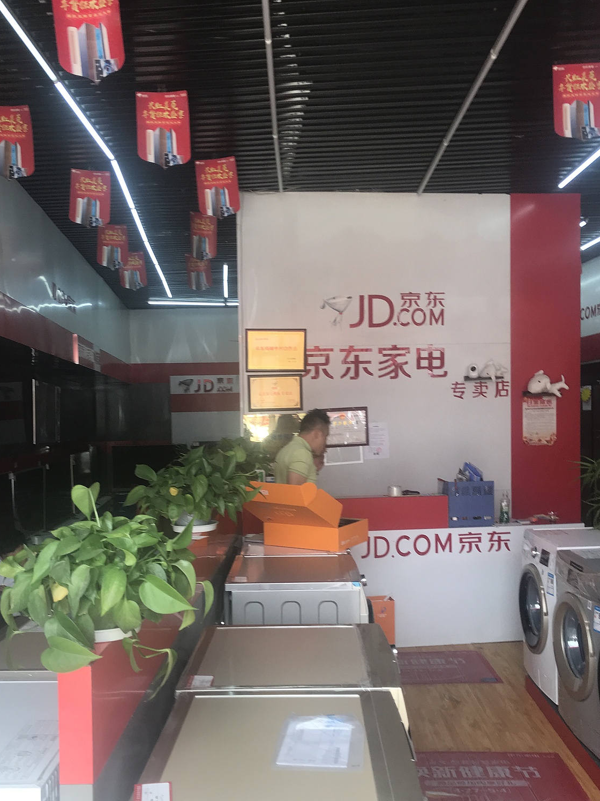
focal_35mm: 32
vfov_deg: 56.7
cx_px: 292
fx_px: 740
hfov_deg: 44.1
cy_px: 448
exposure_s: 1/128
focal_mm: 3.99
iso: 20
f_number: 1.8
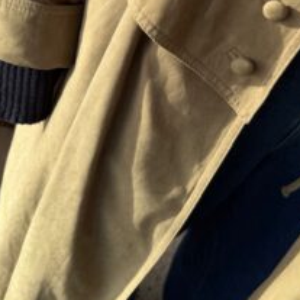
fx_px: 402
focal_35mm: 41
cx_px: 190
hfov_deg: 40.6
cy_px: 22
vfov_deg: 37.8
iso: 100
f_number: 1.78
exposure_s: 1/559
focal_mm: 6.76
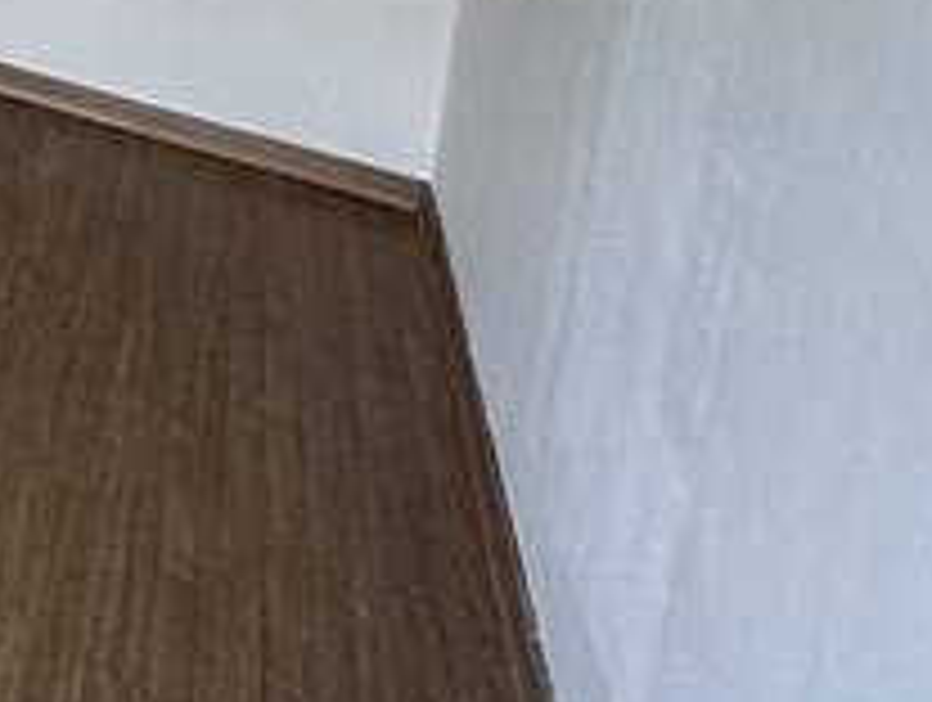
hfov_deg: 21.5
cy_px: -482
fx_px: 1456
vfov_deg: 20.8
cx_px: -779
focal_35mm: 54
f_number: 2.2
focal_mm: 2.22
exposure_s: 1/120
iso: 100
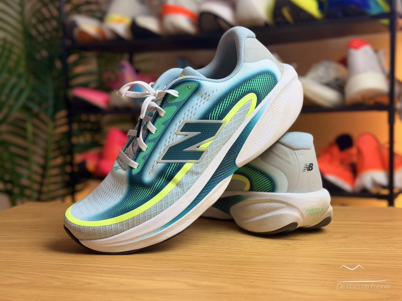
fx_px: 557
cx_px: 201
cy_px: 150
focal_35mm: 48
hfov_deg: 39.7
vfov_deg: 30.3
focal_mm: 6.76
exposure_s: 1/100
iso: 80
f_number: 1.78
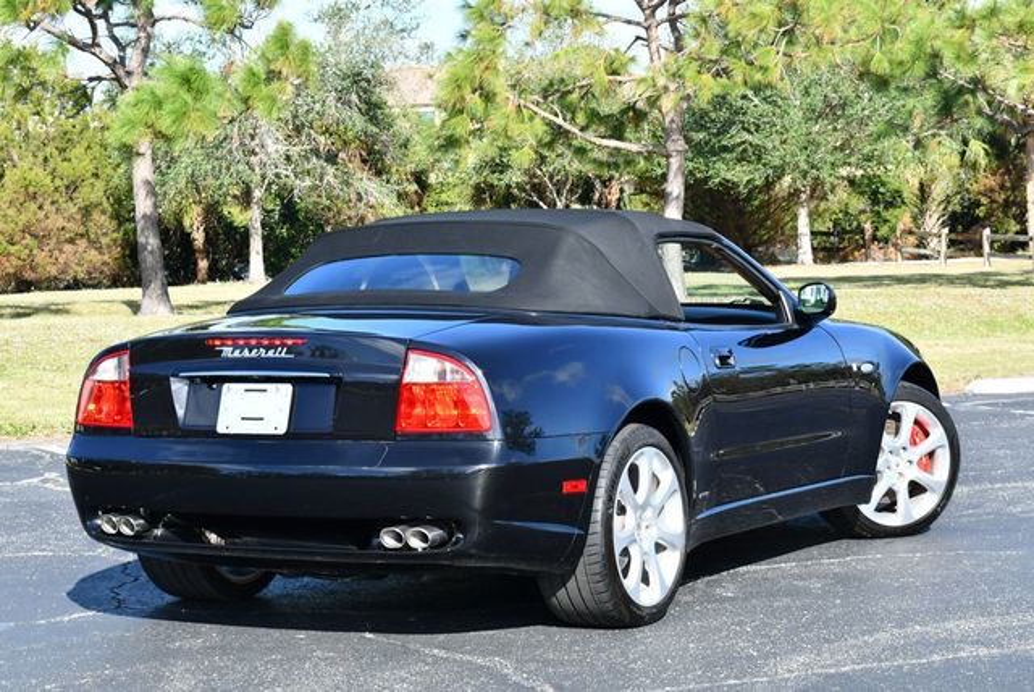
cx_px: 517
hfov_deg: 24.2
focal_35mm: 84
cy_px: 346
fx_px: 2415
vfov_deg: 16.3
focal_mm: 42
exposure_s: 1/250
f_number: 8
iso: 200
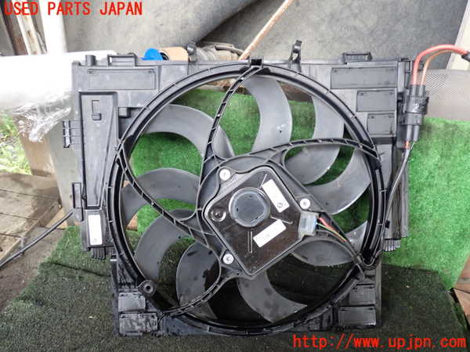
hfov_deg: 60.0
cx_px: 235
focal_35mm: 30
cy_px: 176
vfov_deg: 46.8
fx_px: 407
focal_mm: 5.4
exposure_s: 1/30
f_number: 2.3
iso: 320
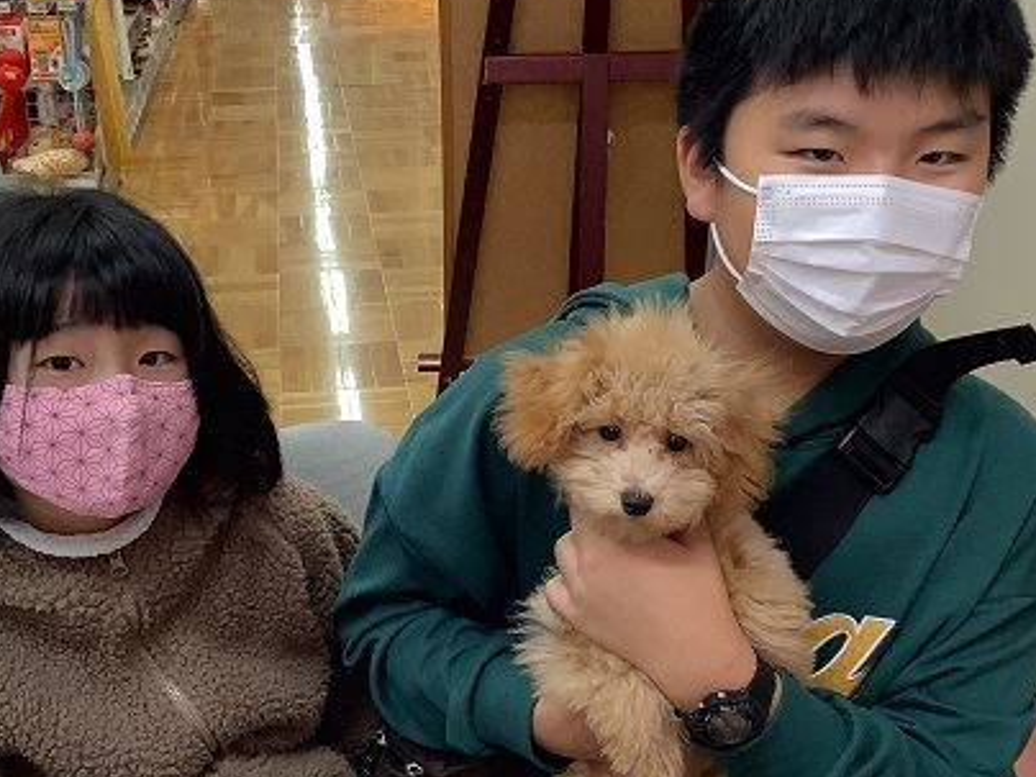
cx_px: 413
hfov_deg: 41.0
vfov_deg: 31.5
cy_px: 456
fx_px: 1377
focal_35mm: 46
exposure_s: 1/50
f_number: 2.4
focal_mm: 3.3
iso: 100
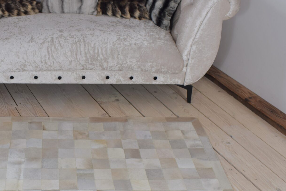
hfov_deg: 33.9
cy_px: 124
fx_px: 453
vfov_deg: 23.7
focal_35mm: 57
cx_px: 52
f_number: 5.6
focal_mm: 18
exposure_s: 1/8
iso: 100
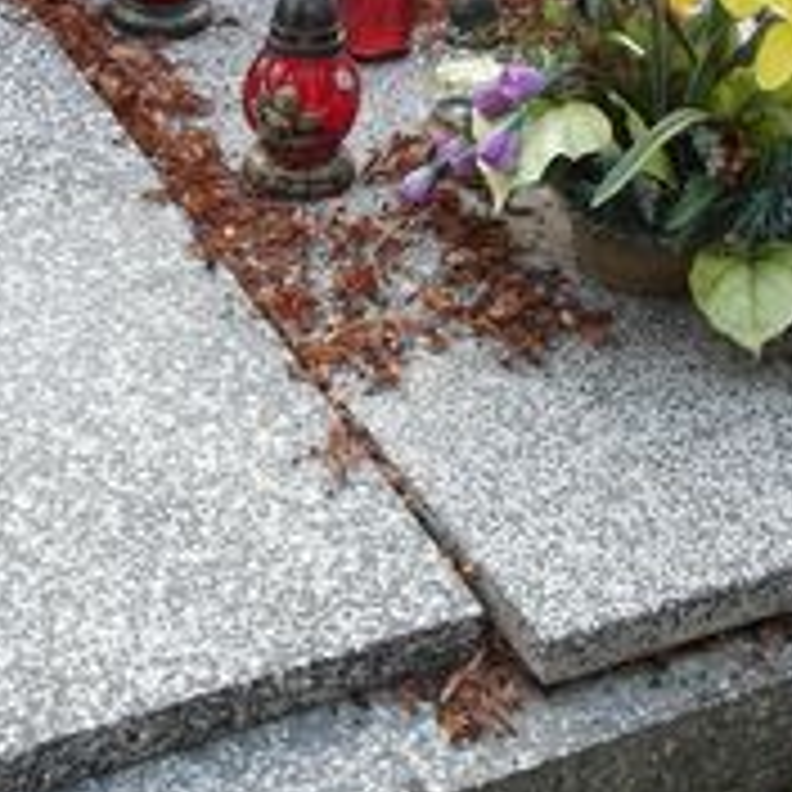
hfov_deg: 22.5
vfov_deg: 21.9
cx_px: 328
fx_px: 1993
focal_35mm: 77
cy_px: 58
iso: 100
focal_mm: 5.2
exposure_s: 1/60
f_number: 3.4
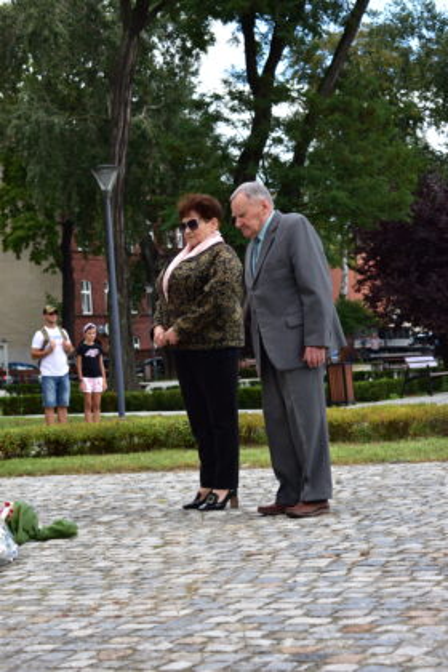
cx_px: 224
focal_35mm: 82
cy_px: 336
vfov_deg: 24.6
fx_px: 1540
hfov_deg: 16.6
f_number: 5.6
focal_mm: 55
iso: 200
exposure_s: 1/200
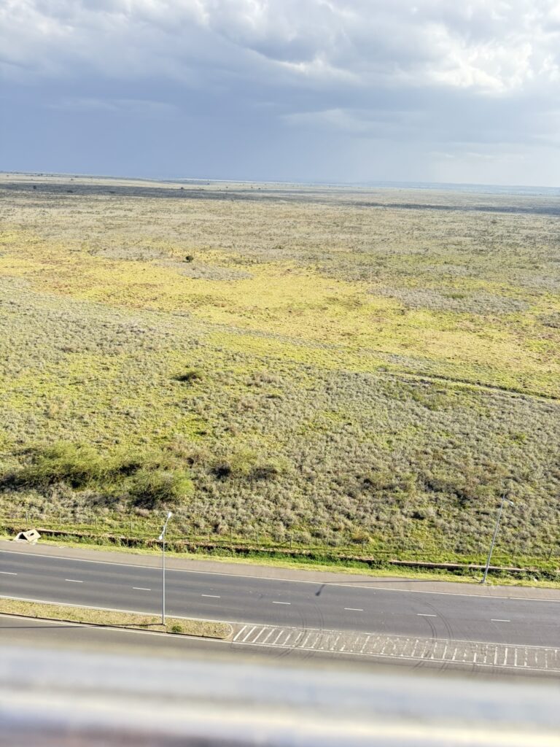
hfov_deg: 56.8
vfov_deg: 71.6
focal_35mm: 24
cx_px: 280
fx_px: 518
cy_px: 374
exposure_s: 1/1464
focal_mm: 6.76
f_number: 1.78
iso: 100
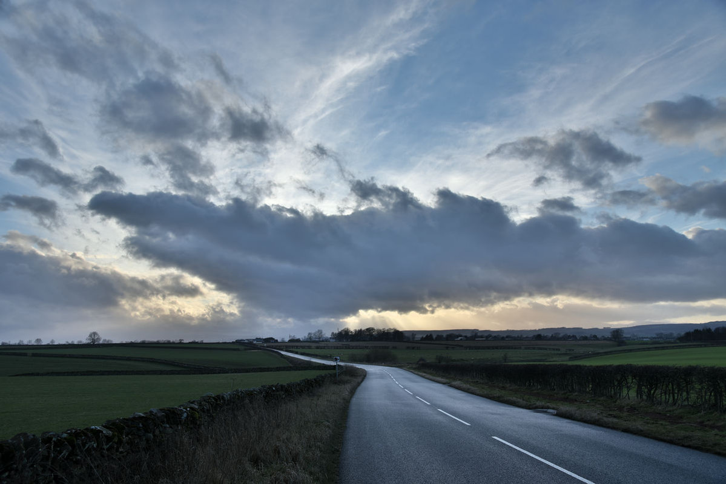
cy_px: 242
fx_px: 565
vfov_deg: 46.4
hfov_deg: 65.5
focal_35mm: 28
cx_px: 363
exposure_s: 1/200
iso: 100
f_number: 7.1
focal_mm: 28
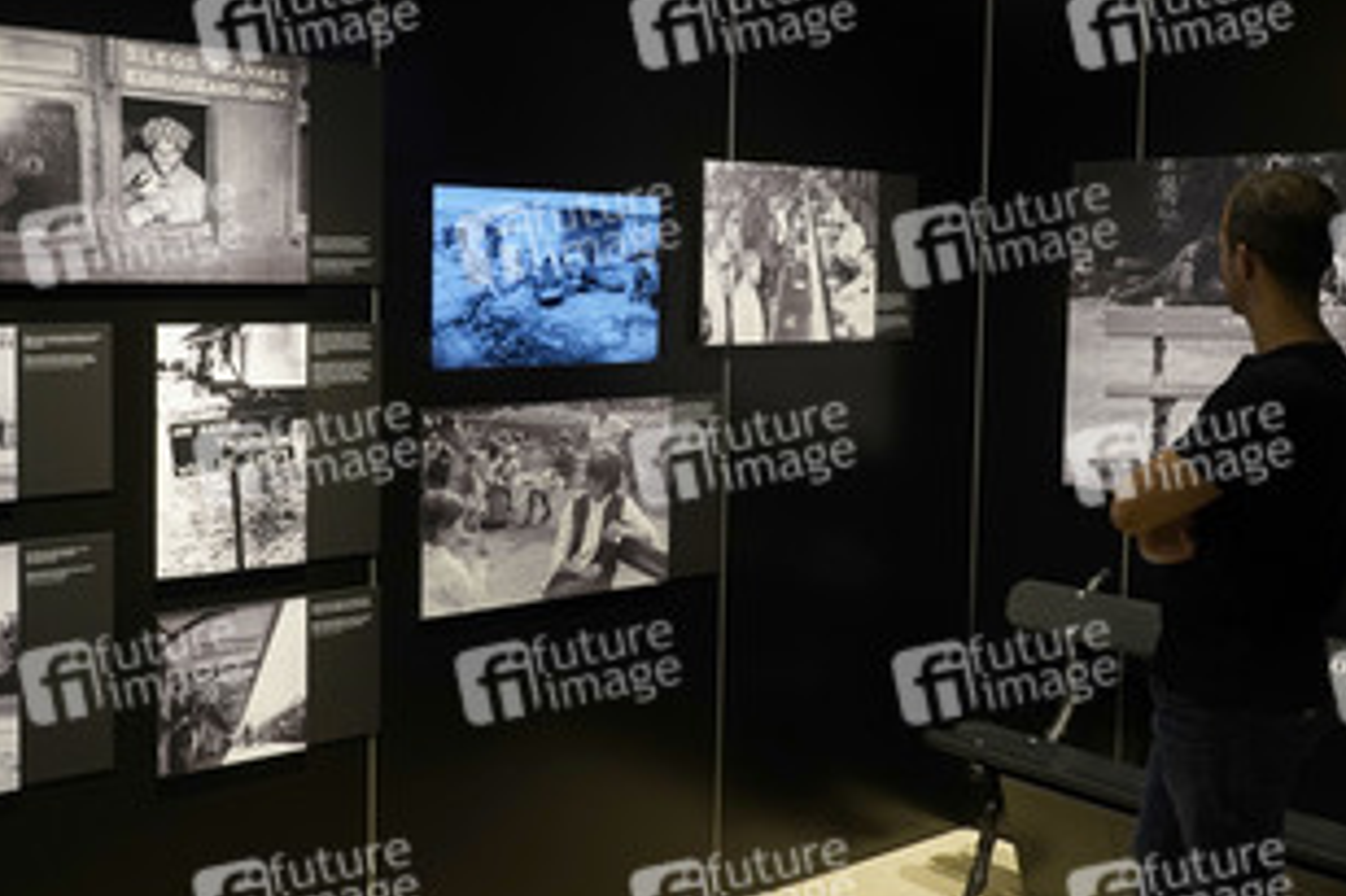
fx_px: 1532
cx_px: 627
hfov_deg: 47.4
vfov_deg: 32.5
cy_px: 345
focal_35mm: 41
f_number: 7.1
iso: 1250
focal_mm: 28
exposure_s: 1/100
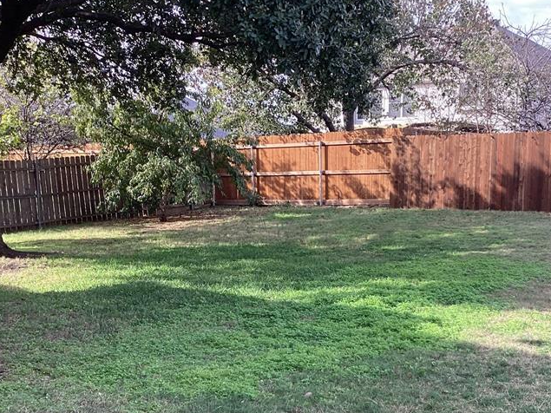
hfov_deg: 38.0
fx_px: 796
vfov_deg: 28.7
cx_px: 342
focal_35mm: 50
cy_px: 309
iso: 25
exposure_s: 1/120
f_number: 2.4
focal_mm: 3.3
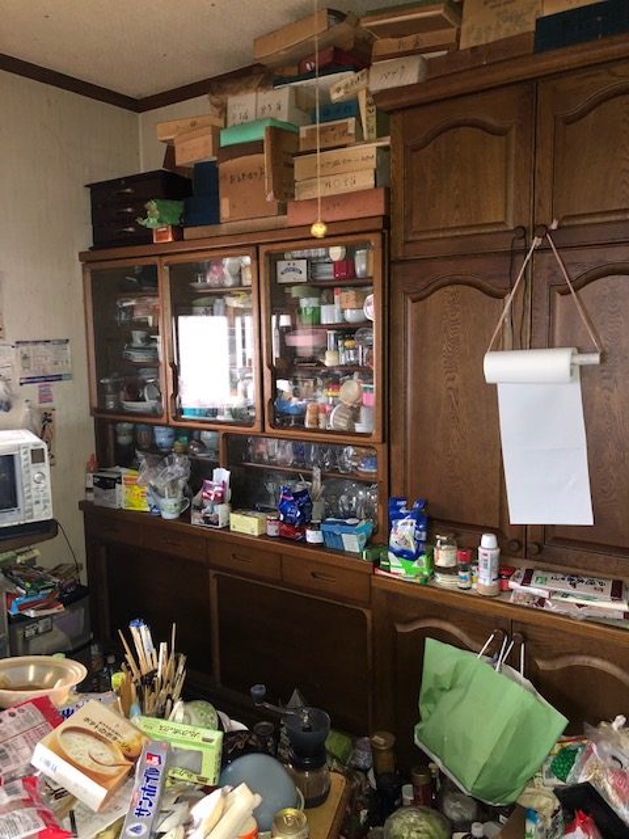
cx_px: 314
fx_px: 678
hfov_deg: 49.7
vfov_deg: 63.4
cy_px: 420
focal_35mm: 28
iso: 125
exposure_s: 1/11
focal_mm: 4
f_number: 1.8
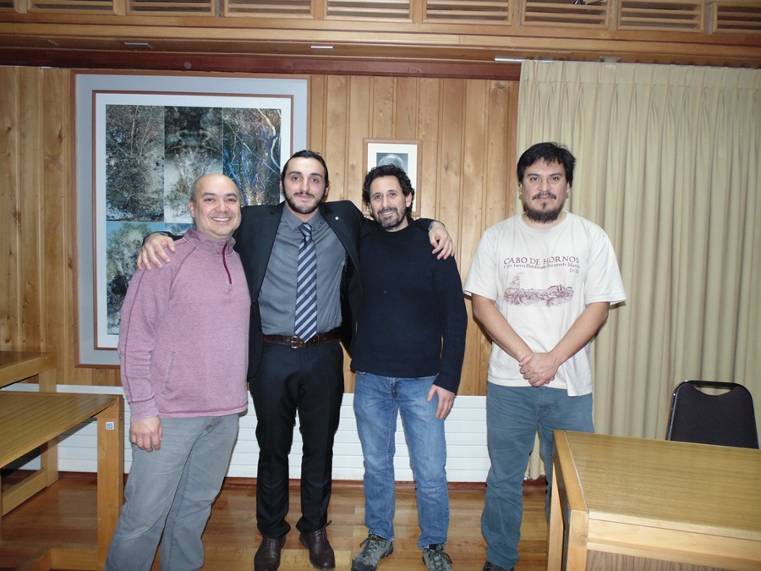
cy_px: 286
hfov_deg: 76.4
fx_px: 484
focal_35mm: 22
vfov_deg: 61.1
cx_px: 380
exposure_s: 1/30
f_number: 3.1
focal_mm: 4
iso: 200
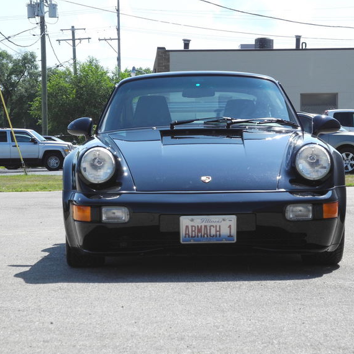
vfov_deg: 14.0
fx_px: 1446
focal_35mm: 125
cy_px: 178
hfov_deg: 14.0
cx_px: 187
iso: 100
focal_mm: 22.5
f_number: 4.5
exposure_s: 1/696
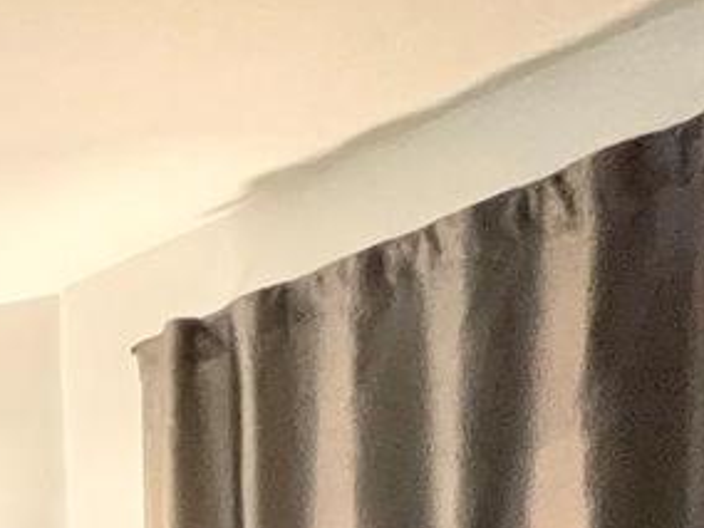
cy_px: 1073
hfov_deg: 18.0
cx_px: -754
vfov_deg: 16.5
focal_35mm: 66
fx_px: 1342
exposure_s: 1/60
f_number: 1.8
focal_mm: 1.57
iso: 400
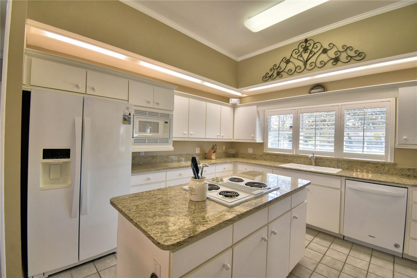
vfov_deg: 77.3
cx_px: 208
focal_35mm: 15
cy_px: 139
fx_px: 174
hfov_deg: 100.4
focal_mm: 10
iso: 220
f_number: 4.5
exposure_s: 1/125
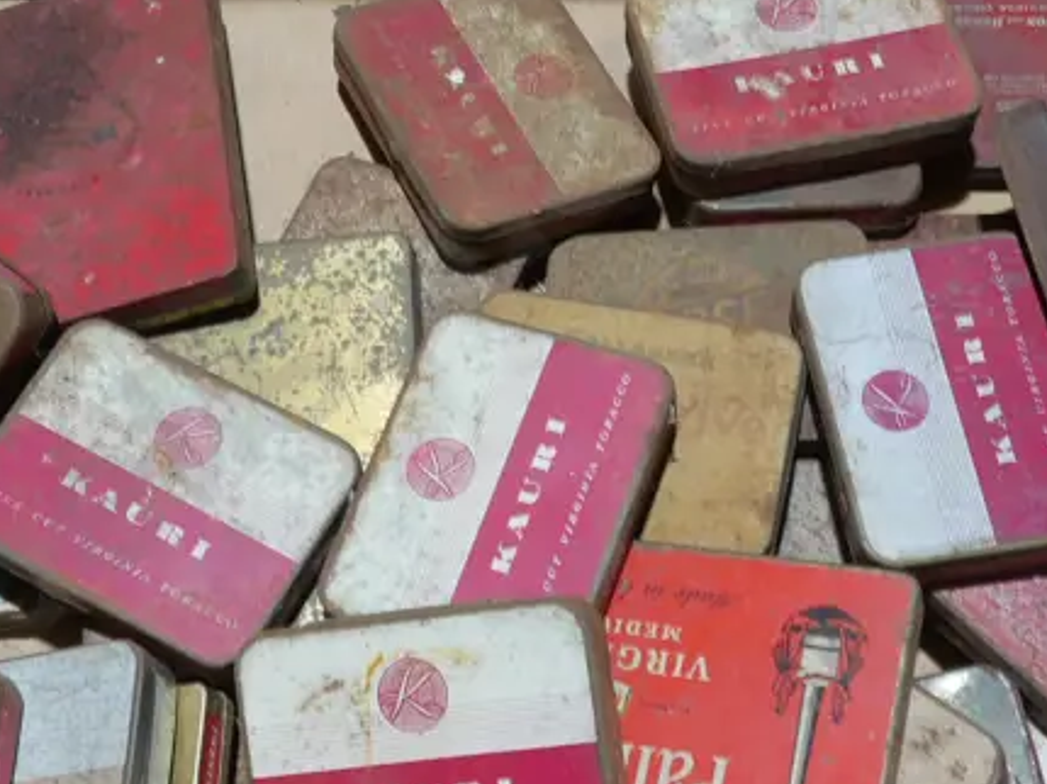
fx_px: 2449
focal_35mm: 81
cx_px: 497
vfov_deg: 18.1
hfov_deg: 24.1
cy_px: 219
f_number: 5.6
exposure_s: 1/60
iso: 500
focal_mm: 17
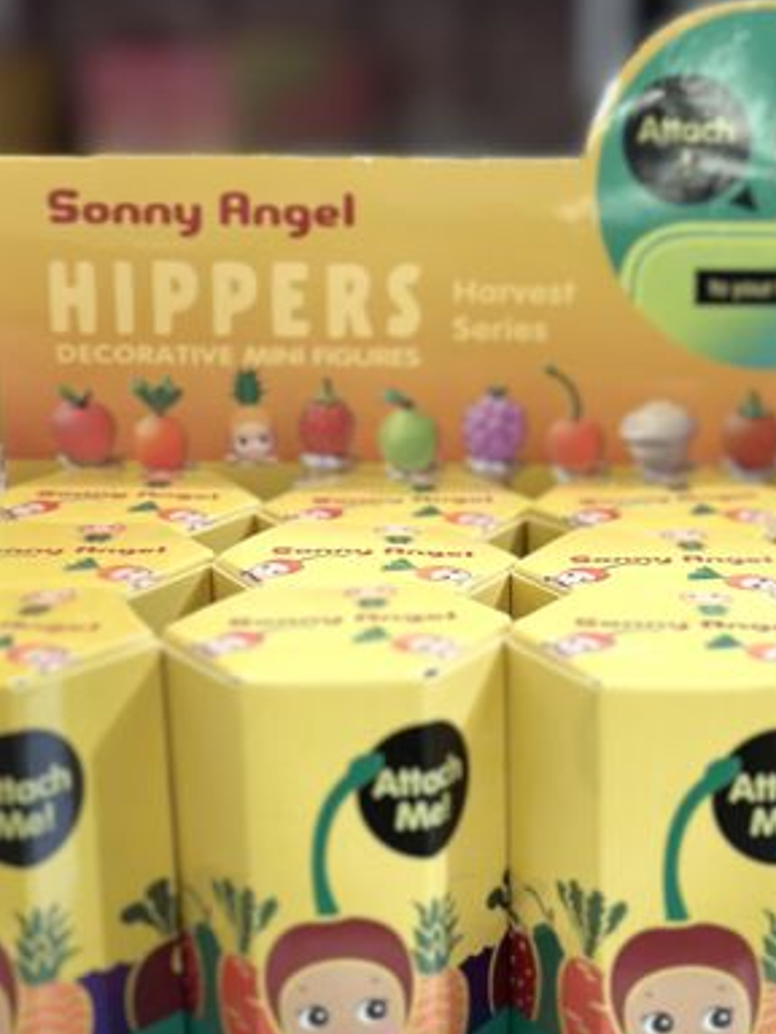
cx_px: 517
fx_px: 2242
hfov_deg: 19.6
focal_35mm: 75
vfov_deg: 26.0
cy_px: 579
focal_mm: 6.86
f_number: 1.78
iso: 80
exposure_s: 1/546
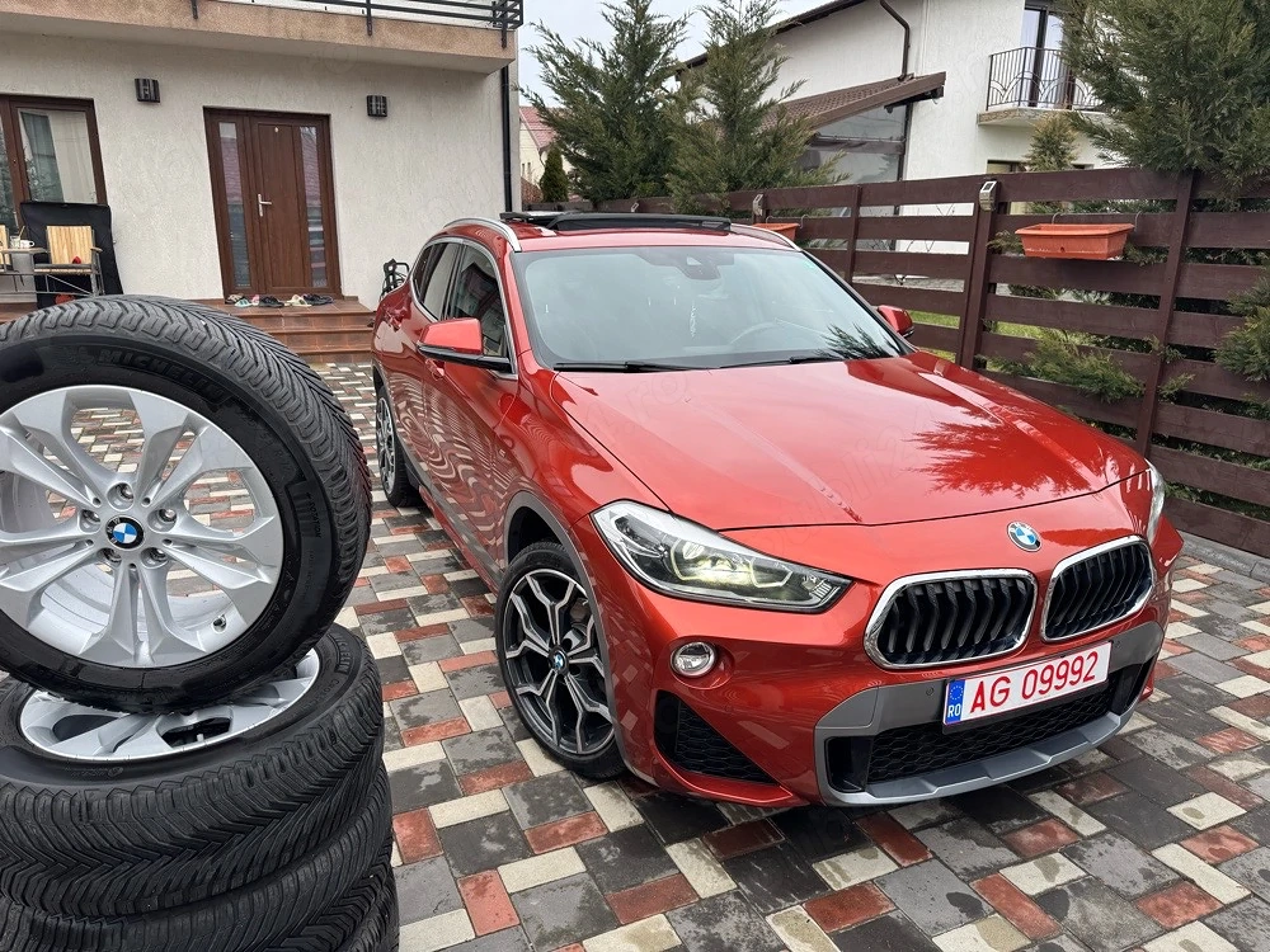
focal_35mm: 24
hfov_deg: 71.6
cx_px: 635
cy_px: 476
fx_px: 881
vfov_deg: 56.8
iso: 64
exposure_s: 1/246
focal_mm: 6.76
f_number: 1.78
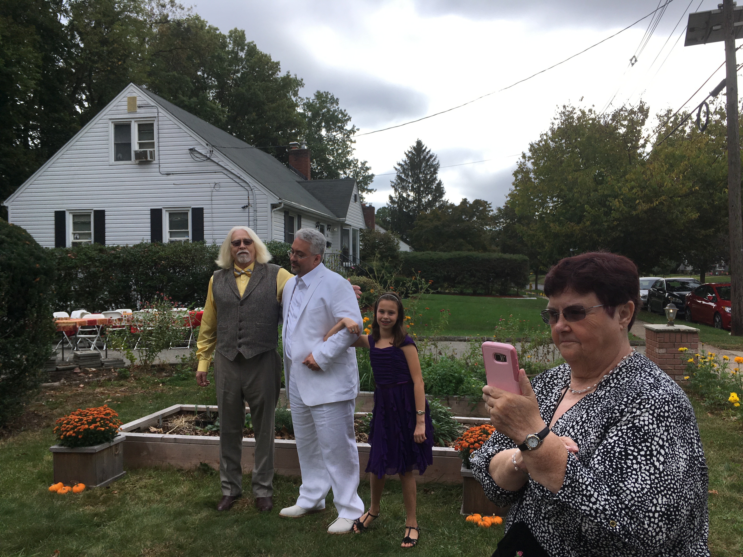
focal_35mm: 29
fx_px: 622
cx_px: 372
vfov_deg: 48.2
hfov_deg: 61.7
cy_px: 278
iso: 25
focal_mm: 4.15
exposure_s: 1/986
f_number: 2.2
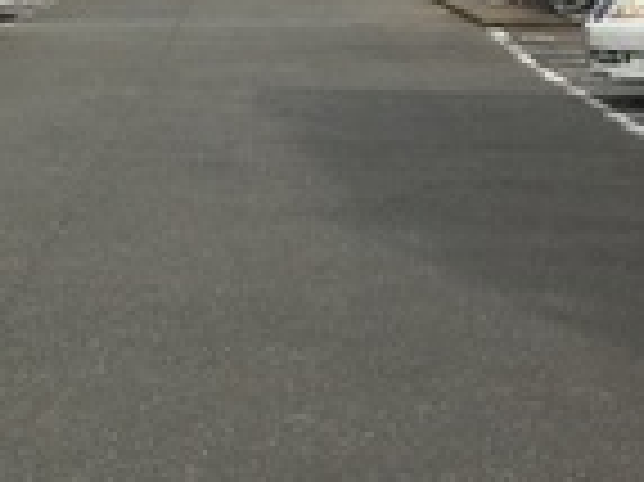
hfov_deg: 12.6
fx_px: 2640
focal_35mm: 142
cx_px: -531
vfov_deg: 10.3
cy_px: -56
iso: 25
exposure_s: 1/1508
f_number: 2.2
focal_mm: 4.15
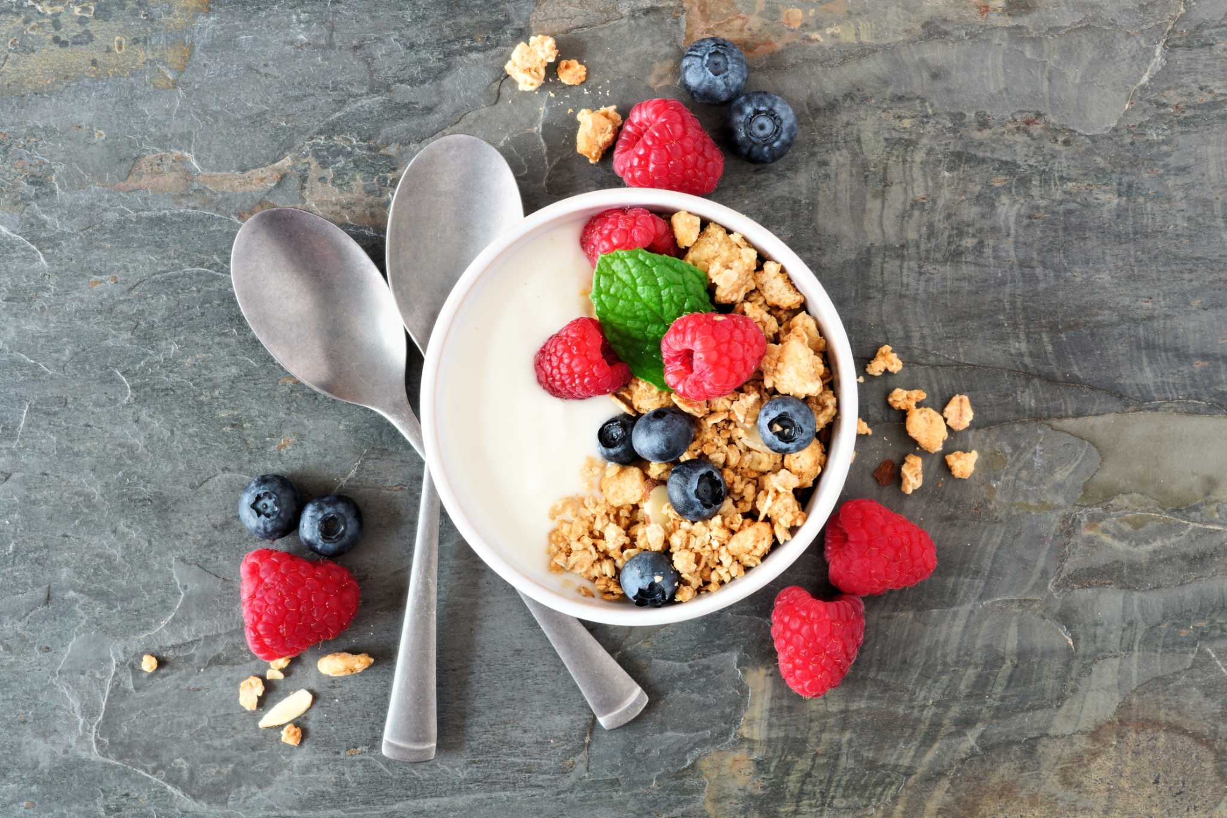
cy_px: 409
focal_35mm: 52
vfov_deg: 25.7
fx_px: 1789
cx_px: 614
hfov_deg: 37.9
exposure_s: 4
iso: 100
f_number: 14
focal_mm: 35
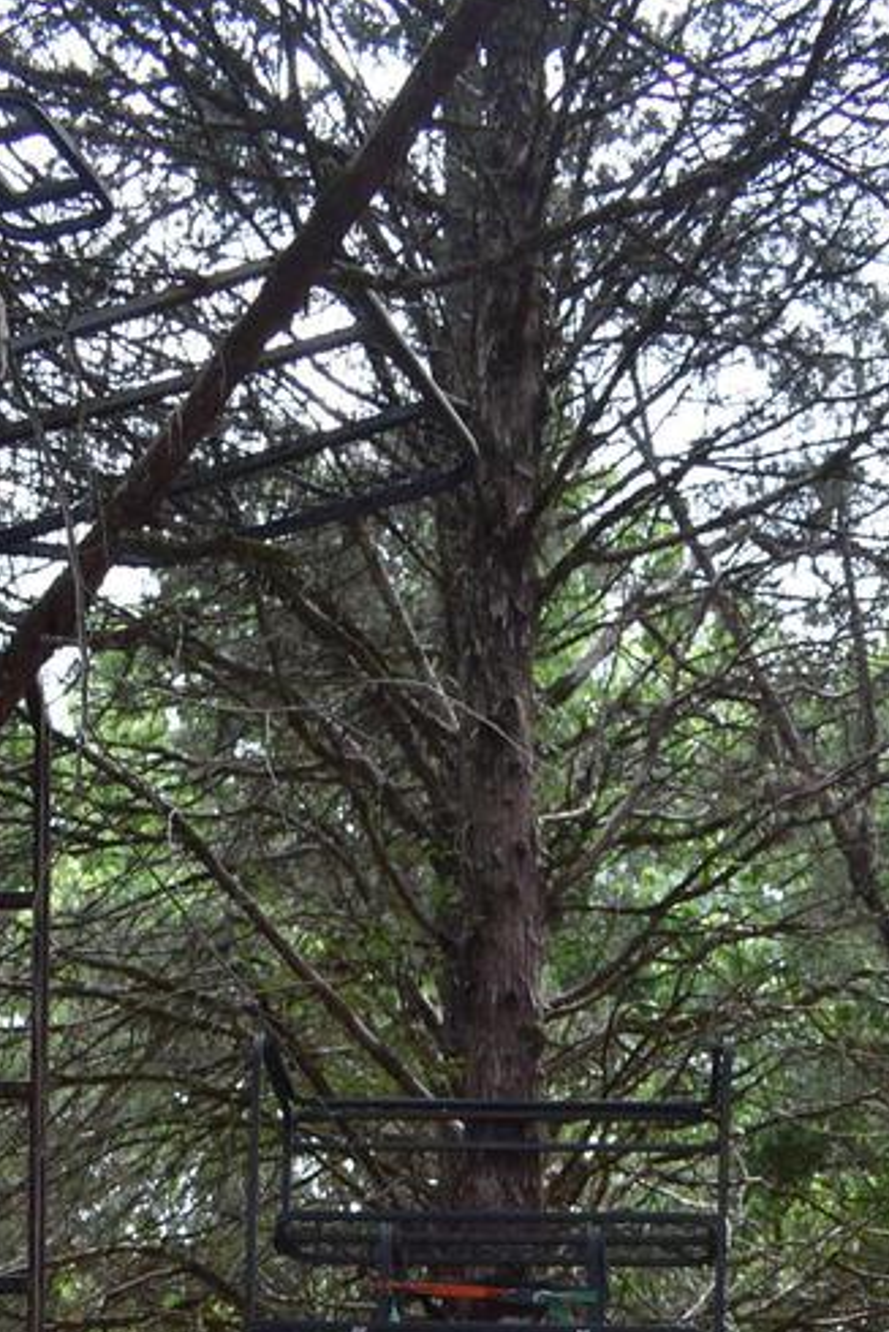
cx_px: 345
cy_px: 1960
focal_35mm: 94
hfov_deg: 14.5
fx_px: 3479
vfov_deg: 19.2
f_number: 5.6
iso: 140
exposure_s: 1/125
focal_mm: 20
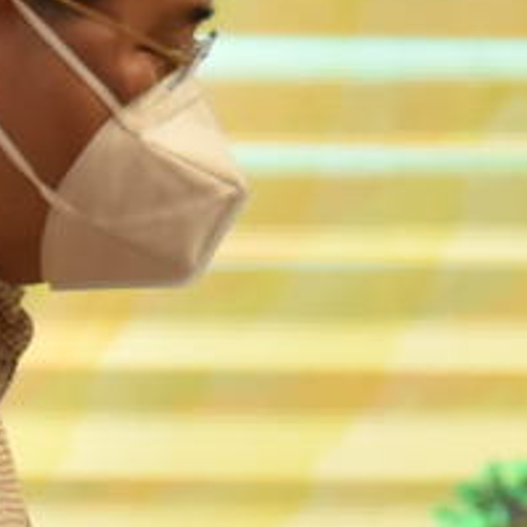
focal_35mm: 1001
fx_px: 17241
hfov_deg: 1.7
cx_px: 919
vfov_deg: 1.8
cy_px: 564
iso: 2500
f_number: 4.8
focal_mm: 145
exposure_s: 1/400
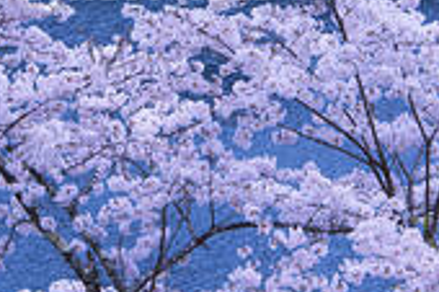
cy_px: -21
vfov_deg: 2.7
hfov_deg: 4.0
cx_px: 161
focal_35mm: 512
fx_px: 6237
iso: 100
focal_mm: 145
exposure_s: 1/10
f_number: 13
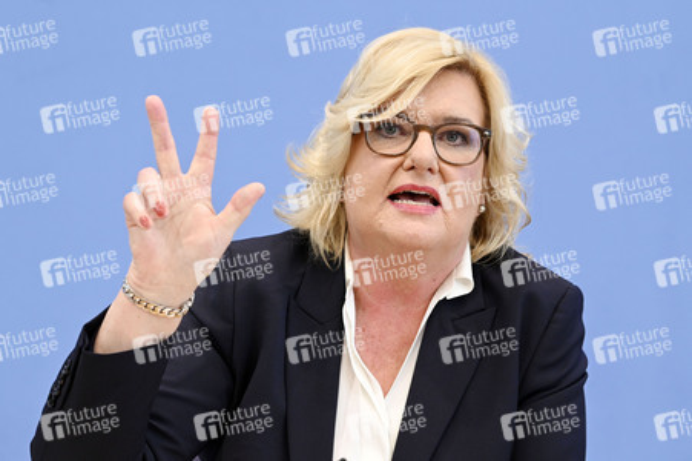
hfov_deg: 17.1
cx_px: 346
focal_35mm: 120
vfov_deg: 11.4
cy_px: 230
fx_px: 2305
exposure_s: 1/500
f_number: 5.6
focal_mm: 120
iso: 3200
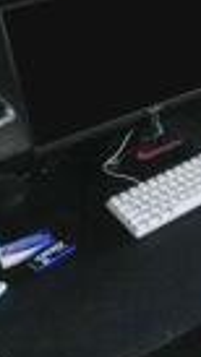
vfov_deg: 26.4
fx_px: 747
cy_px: 66
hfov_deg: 13.4
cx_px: 388
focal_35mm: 79
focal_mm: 10.5
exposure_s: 1/160
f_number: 4
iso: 4000
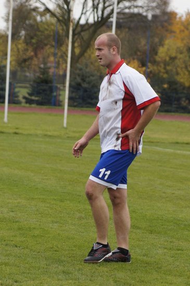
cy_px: 143
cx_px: 95
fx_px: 1666
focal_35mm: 210
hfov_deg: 6.5
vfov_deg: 9.8
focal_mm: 140
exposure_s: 1/1250
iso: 1600
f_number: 5.6
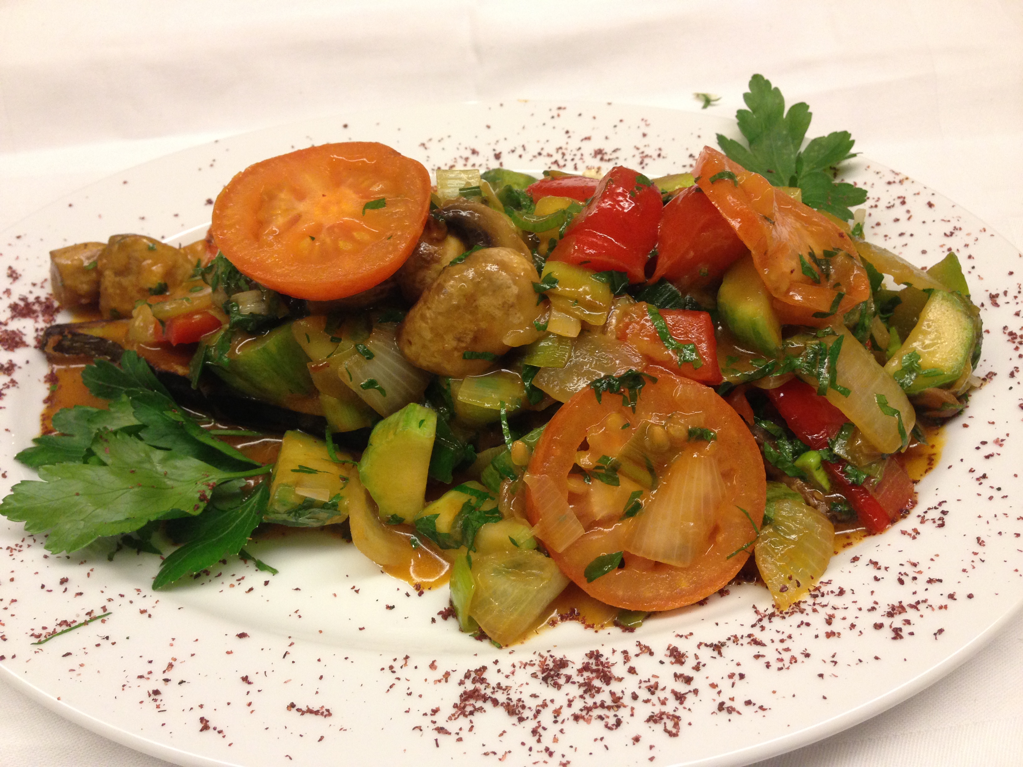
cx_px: 512
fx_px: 975
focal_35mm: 33
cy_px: 384
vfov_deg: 42.9
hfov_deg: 55.4
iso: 200
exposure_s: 1/20
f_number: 2.4
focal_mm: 4.13
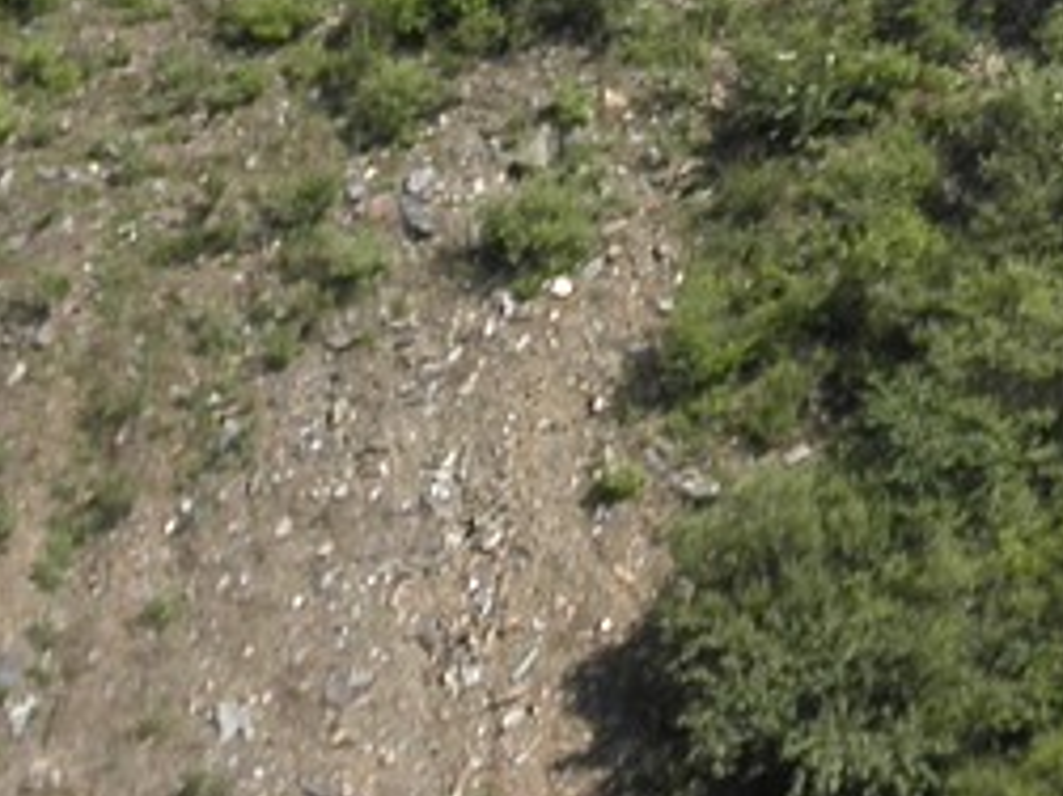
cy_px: -999
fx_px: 4113
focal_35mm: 134
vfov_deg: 9.9
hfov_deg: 13.7
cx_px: 1694
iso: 64
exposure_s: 1/80
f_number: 8.5
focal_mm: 5
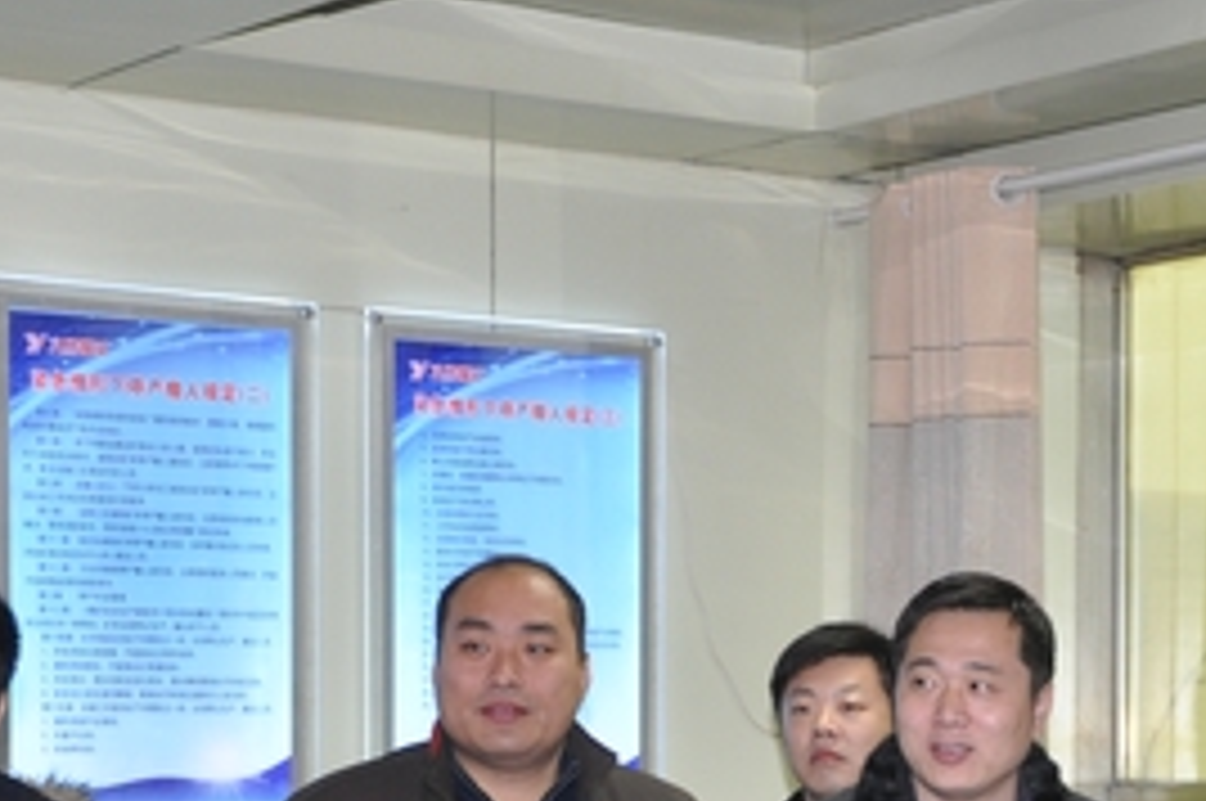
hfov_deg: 18.7
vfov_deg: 12.3
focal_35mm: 109
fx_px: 3647
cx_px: 842
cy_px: 902
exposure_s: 1/60
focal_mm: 30
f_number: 4.2
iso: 800
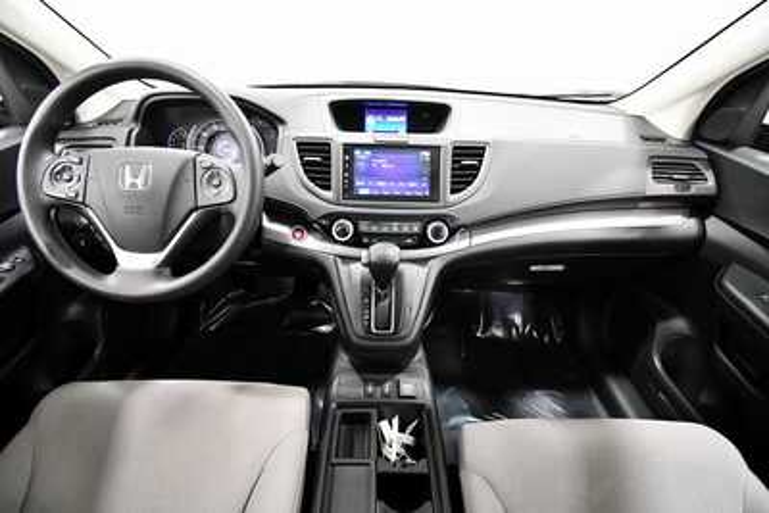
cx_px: 384
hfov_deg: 100.4
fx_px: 321
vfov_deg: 77.4
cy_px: 256
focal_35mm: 15
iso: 4000
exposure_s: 1/60
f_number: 4.5
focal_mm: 10
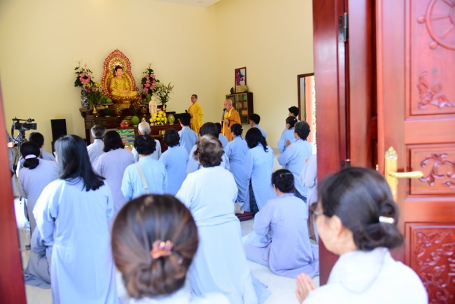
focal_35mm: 27
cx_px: 228
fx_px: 341
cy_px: 152
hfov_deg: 67.4
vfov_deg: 48.0
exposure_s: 1/500
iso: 1600
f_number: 4
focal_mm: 27
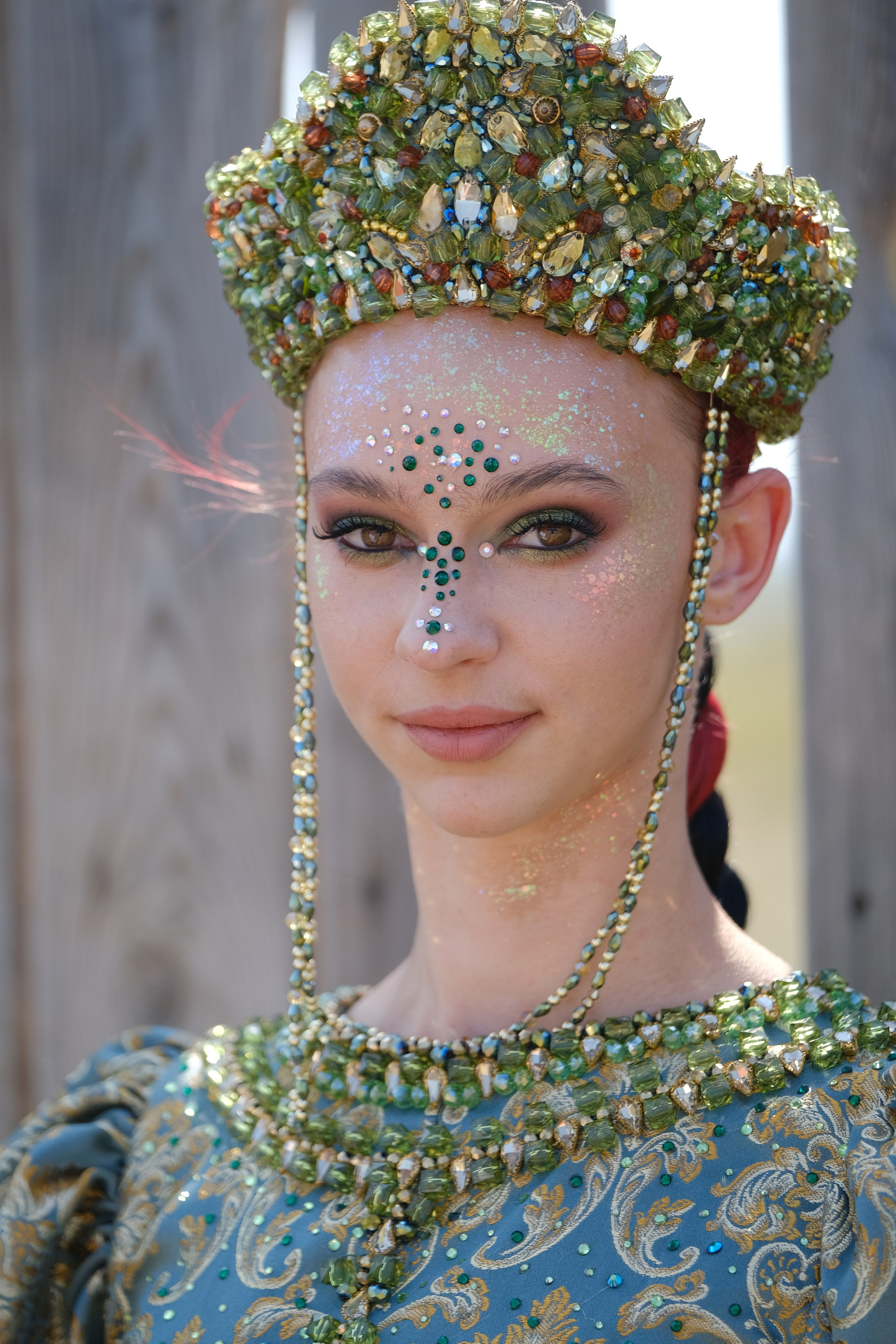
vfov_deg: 10.6
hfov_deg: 7.1
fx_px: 7242
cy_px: 672
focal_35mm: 194
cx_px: 448
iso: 200
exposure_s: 1/900
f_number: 2.8
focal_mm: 129.2
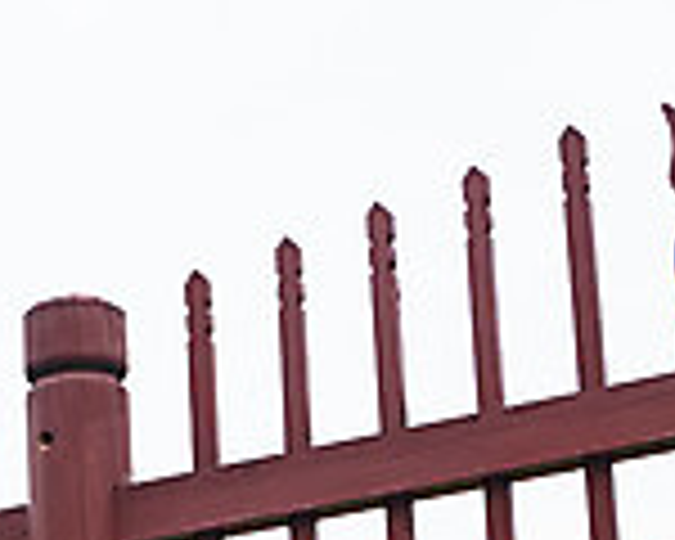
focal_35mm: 173
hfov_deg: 11.1
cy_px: 824
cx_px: 88
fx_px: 3456
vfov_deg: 8.7
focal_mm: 46
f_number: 5.6
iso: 400
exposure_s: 1/1000
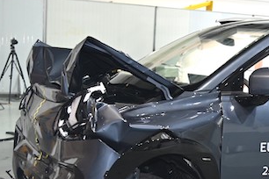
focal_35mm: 76
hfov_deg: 26.0
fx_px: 568
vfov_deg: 17.9
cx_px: 229
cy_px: 125
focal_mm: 31
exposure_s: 1/60
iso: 1400
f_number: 4
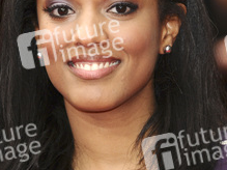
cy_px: 96
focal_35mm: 409
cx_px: 101
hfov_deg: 4.9
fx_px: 2680
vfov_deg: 3.6
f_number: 4.5
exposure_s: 1/200
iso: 640
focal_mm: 155
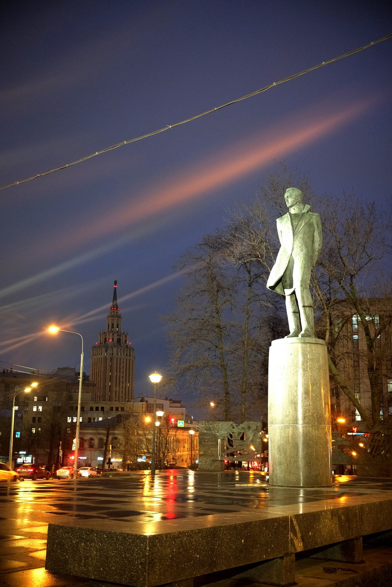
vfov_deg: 47.4
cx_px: 196
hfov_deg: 32.6
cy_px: 294
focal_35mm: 41
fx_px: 670
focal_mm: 27
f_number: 3.6
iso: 2500
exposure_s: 1/17
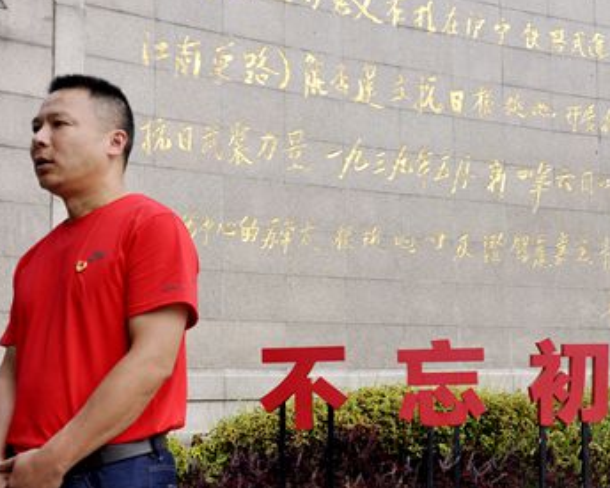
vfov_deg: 24.2
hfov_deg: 29.6
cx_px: 452
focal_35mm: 63
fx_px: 1137
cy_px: 260
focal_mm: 22
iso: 200
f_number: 8
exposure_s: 1/250
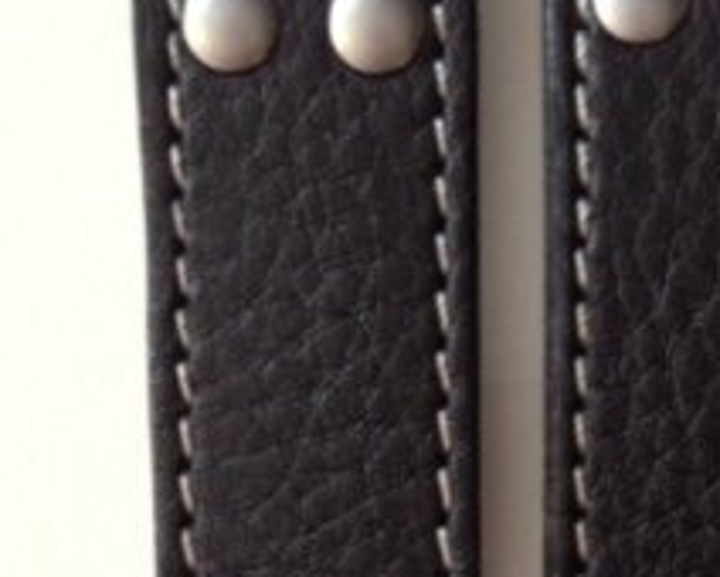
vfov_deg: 15.7
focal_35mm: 91
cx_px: 516
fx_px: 1941
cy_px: 832
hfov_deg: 20.9
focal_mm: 4.13
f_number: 2.4
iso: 250
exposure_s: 1/20
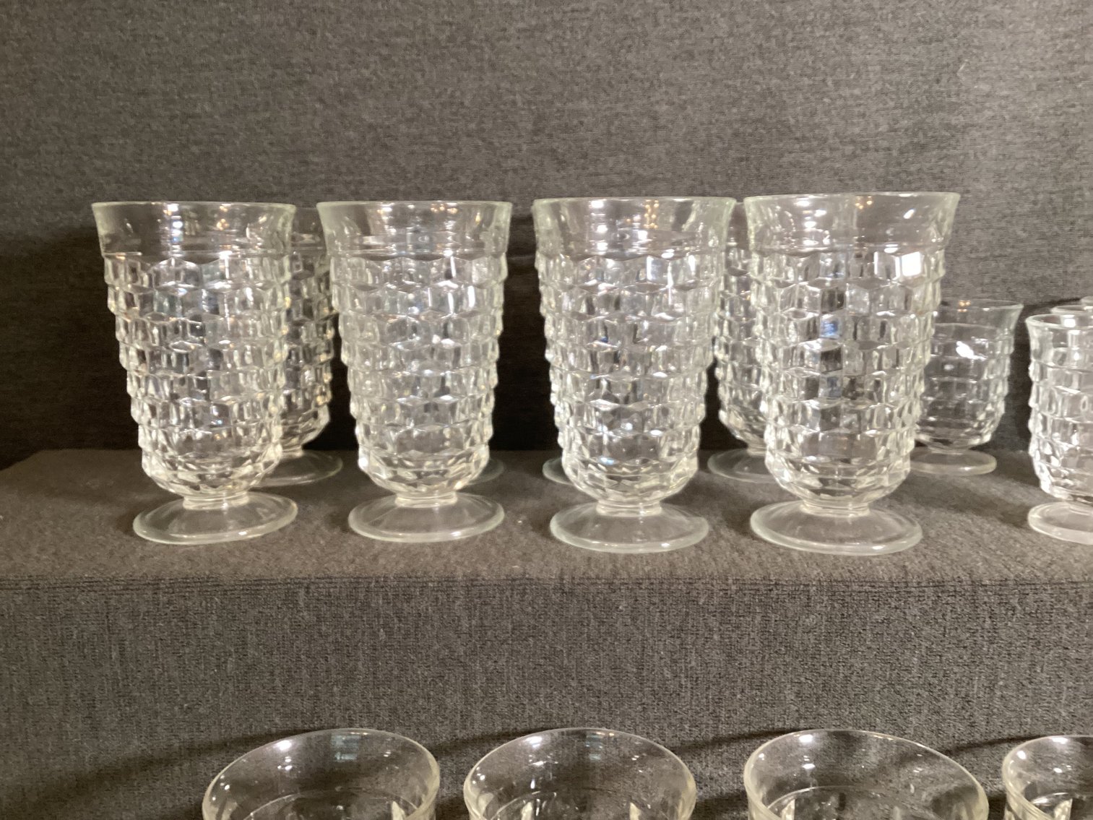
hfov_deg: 58.3
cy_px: 410
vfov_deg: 45.4
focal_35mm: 31
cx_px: 546
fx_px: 979
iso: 320
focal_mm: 3.3
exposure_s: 1/60
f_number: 2.4
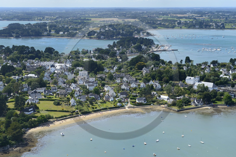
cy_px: 78
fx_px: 459
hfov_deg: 28.8
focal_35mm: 70
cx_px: 118
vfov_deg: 19.4
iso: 400
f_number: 7.1
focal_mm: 70
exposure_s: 1/1000
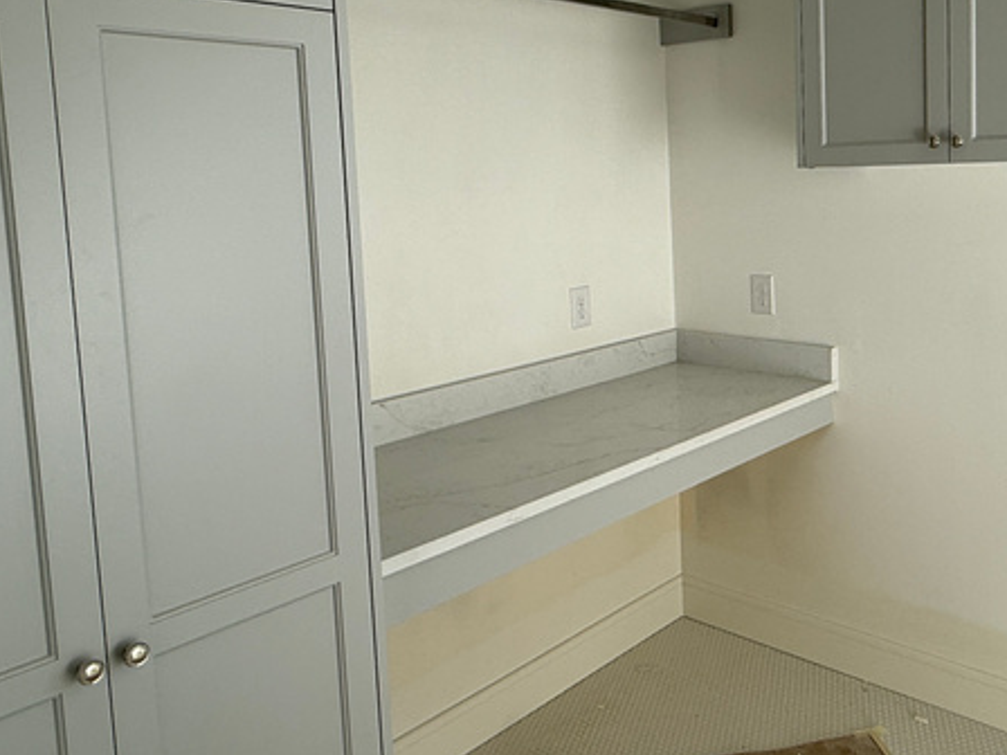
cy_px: 258
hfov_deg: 55.3
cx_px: 692
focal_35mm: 32
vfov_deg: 43.6
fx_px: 931
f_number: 2.2
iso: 50
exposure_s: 1/212
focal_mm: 2.22
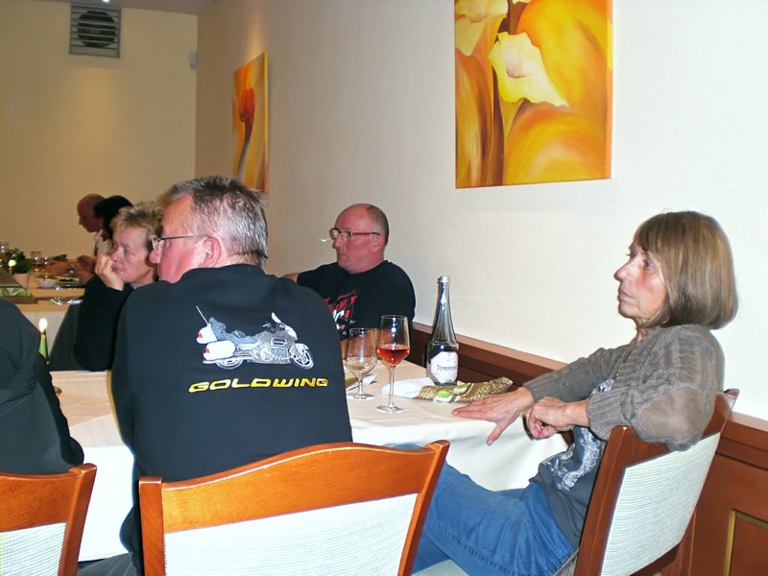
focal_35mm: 38
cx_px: 384
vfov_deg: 37.7
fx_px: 843
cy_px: 288
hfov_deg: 49.0
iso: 200
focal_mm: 6.3
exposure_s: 1/60
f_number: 3.1
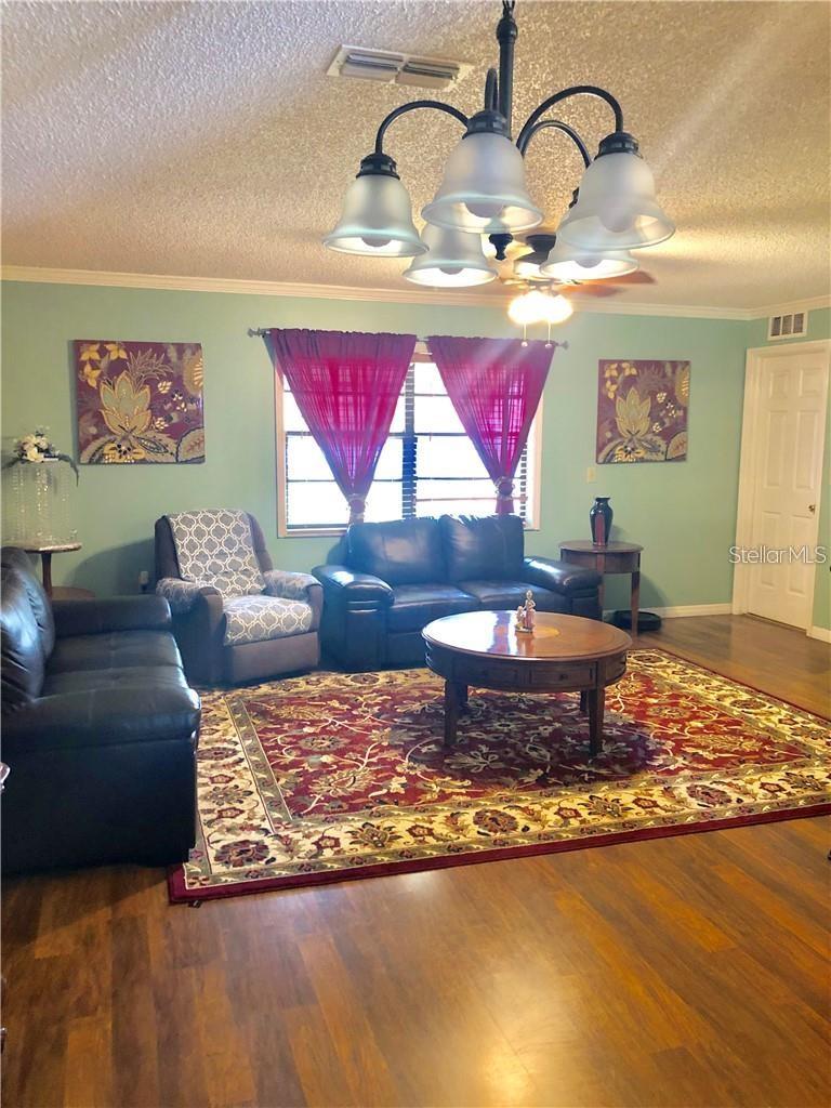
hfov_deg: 49.7
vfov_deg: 63.4
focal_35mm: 28
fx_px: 896
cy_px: 554
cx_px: 416
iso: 100
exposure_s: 1/13
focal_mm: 3.99
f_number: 1.8
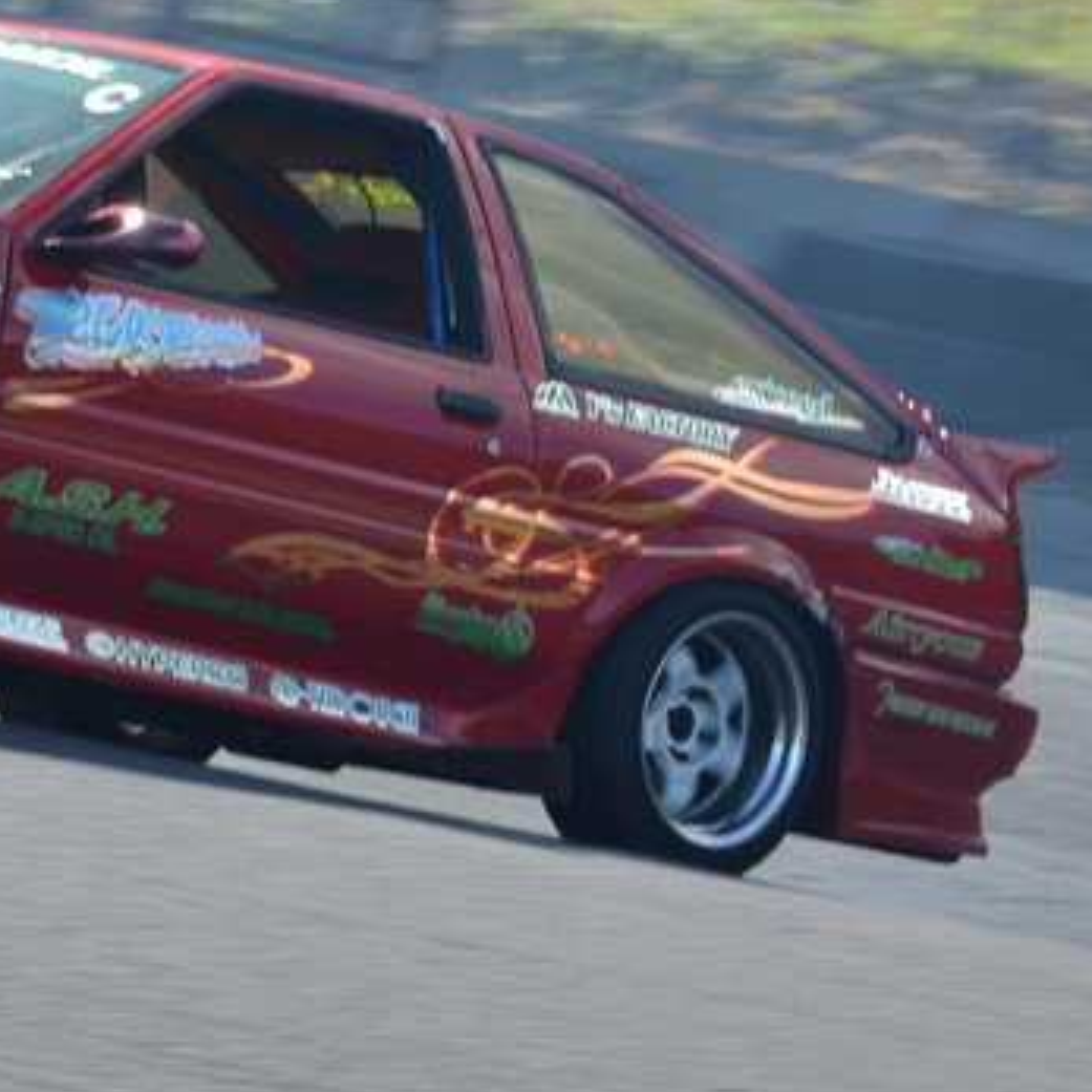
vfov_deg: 3.6
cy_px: 142
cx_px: -290
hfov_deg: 3.6
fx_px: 17417
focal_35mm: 488
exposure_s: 1/250
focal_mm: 130
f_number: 10
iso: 200
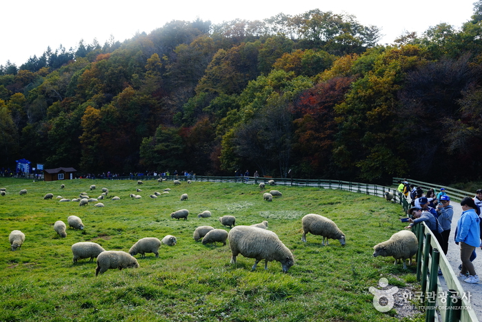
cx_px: 241
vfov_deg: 37.9
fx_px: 469
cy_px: 161
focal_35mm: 35
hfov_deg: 54.4
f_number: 5.6
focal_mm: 35
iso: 800
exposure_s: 1/500
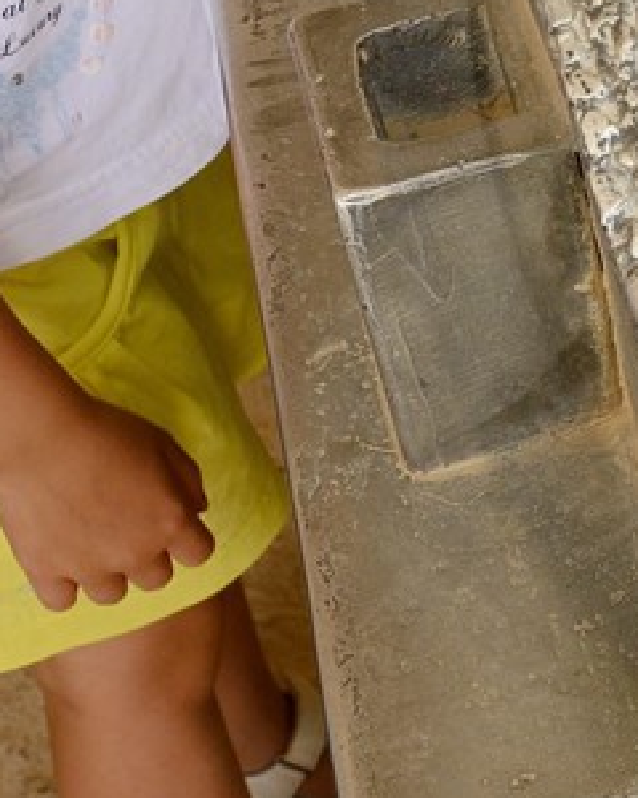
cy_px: -61
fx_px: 2832
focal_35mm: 120
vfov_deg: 15.6
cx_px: 1441
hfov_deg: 11.1
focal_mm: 24
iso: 400
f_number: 8
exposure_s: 1/125
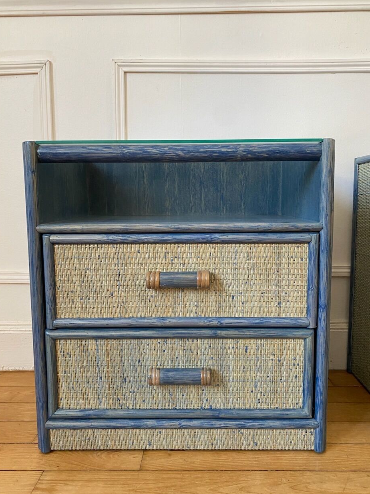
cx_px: 187
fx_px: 385
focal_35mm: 27
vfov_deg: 65.3
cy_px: 242
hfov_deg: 51.3
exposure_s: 1/60
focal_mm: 4.25
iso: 125
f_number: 1.8
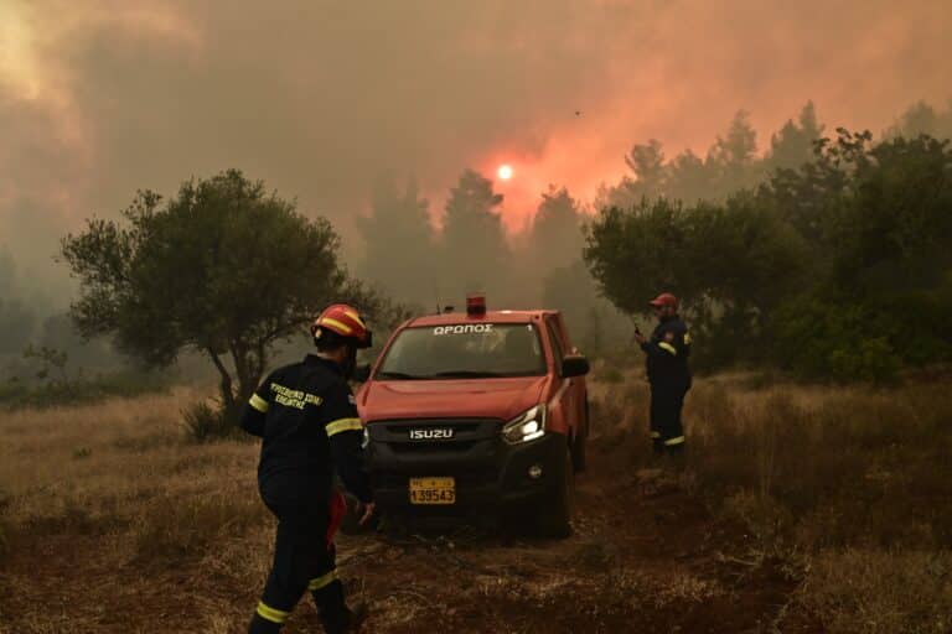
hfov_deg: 53.1
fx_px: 952
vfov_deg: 36.9
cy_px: 317
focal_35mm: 36
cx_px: 476
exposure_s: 1/1600
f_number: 4
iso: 1000
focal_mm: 36
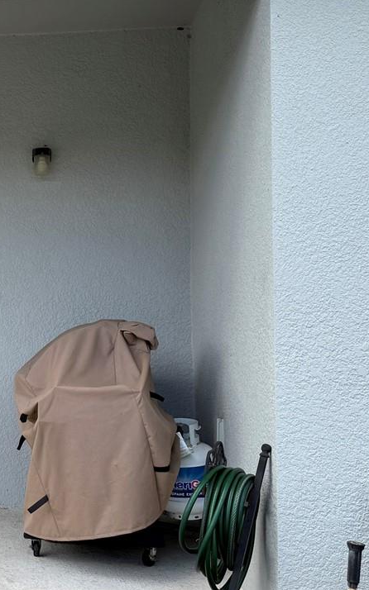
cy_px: 243
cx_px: -114
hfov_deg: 20.7
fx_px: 918
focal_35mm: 57
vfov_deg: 35.6
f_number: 1.78
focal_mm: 6.76
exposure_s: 1/2053
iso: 100
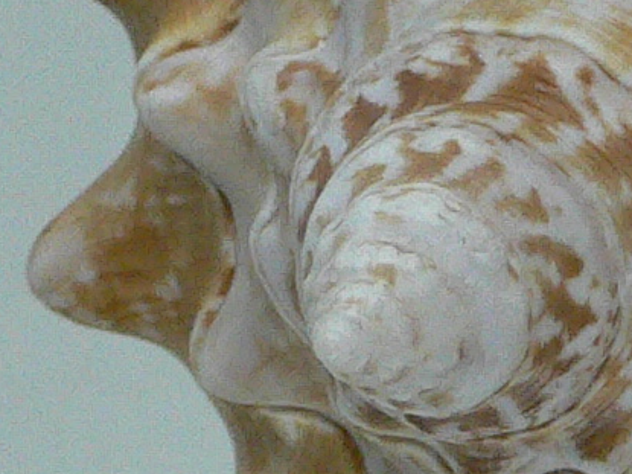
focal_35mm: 170
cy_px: 145
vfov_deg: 8.7
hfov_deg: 11.4
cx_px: 763
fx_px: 3103
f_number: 2.8
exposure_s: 1/60
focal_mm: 4.6
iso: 200
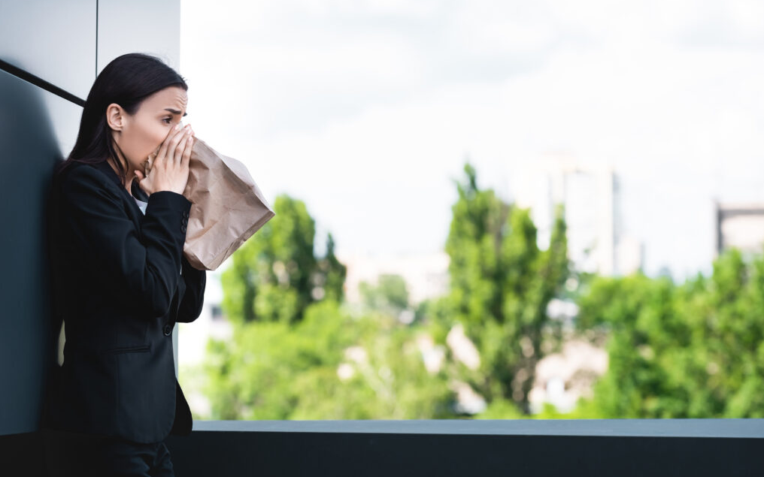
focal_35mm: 113
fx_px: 2353
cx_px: 384
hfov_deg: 18.4
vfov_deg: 11.6
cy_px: 251
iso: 160
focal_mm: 110
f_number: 4.5
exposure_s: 1/800
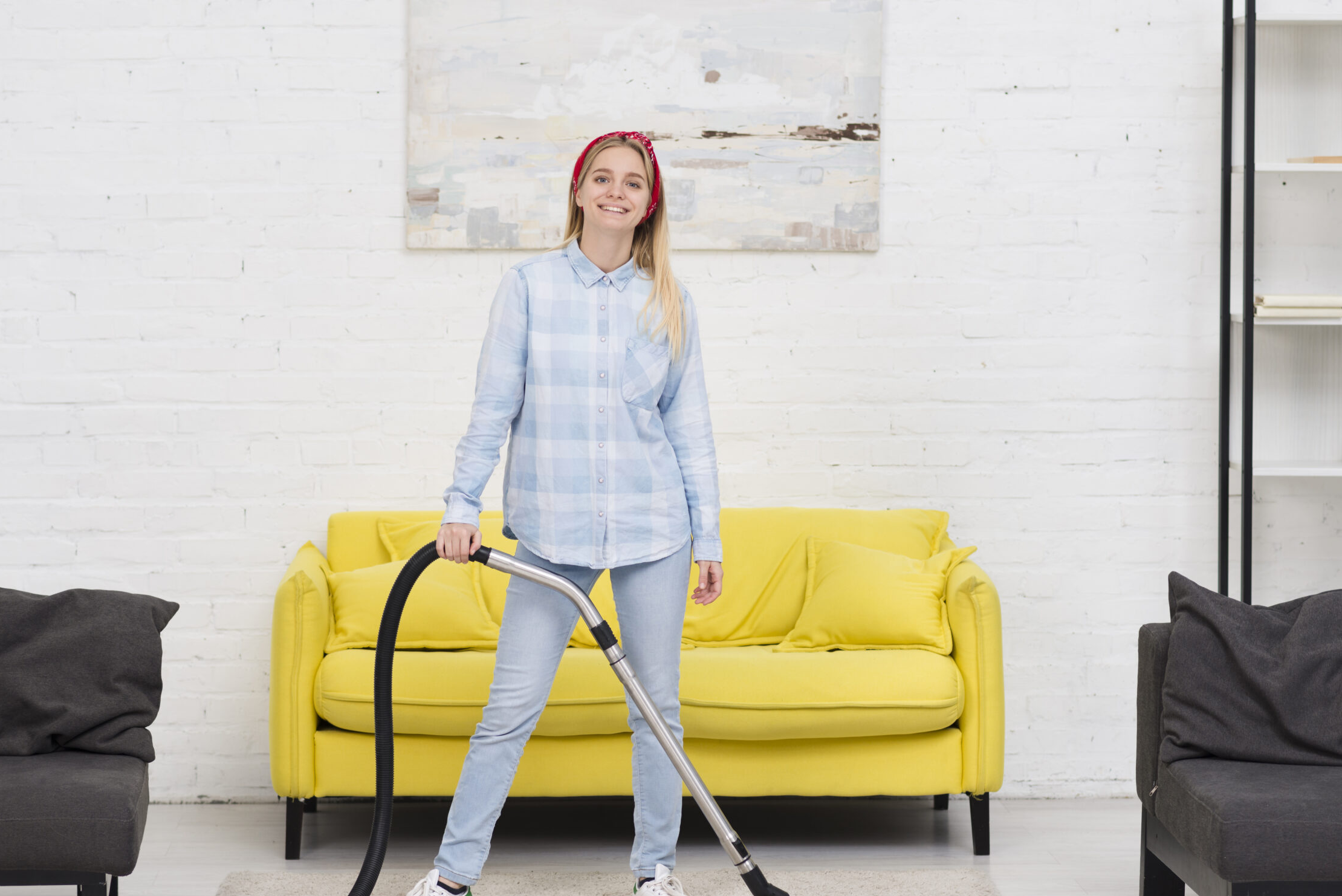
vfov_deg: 14.0
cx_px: 626
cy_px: 512
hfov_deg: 20.8
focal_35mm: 98
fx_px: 3654
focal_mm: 85
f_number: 3.5
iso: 250
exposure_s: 1/160
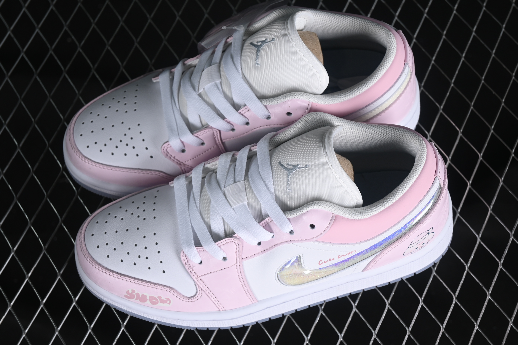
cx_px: 259
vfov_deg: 18.2
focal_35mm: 75
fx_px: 1079
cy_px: 172
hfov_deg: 27.0
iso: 160
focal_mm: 50
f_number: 7.1
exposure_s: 1/80
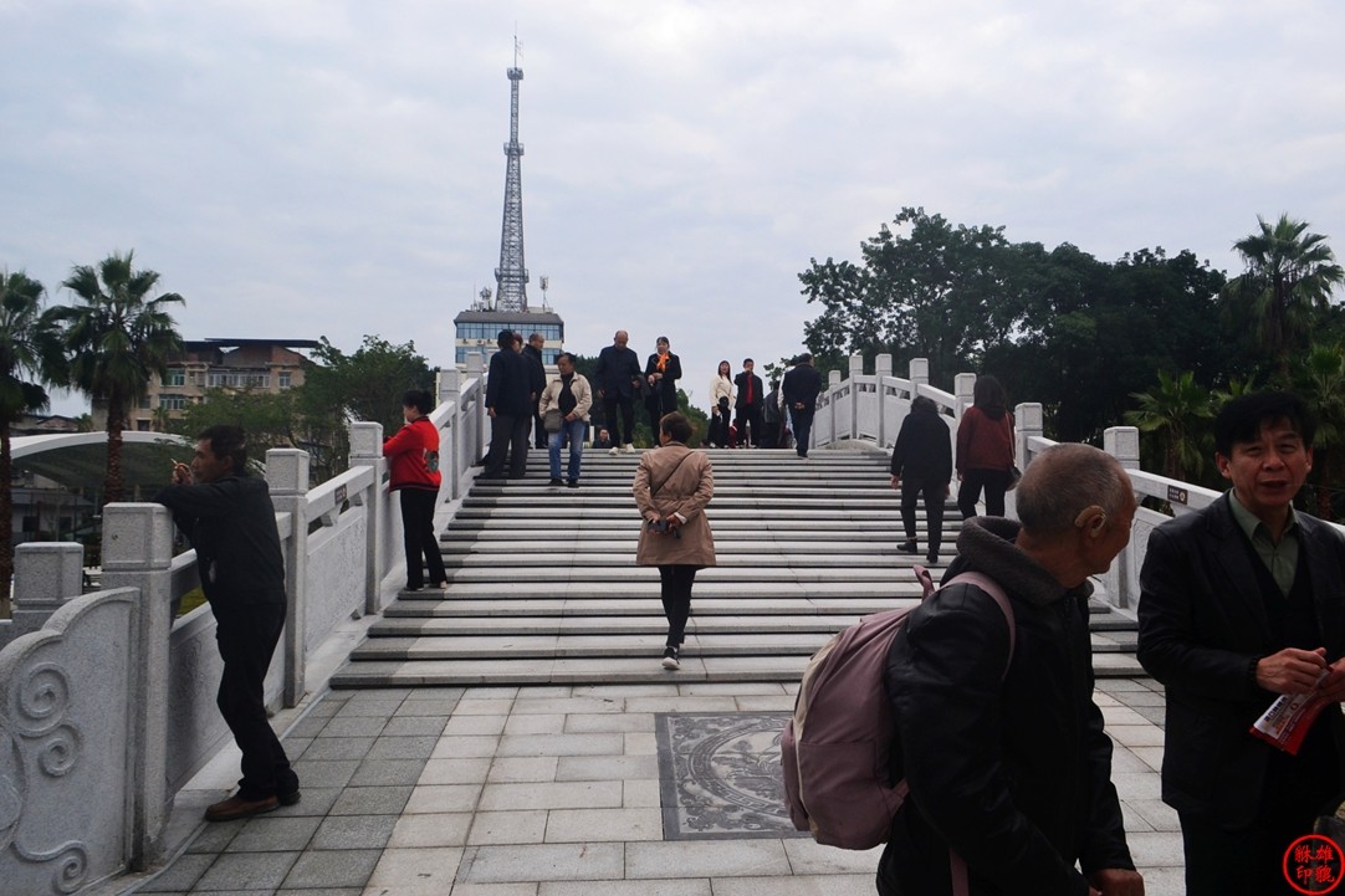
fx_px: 1009
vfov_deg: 47.9
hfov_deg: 67.4
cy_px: 448
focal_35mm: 27
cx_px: 672
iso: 400
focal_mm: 18
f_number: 10
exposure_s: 1/250
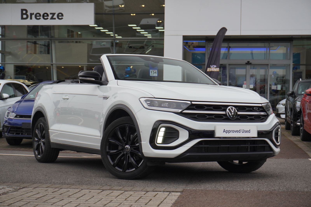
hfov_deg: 31.9
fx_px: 544
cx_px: 156
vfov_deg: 21.5
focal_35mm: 63
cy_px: 104
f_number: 5.6
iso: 250
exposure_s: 1/160
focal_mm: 42
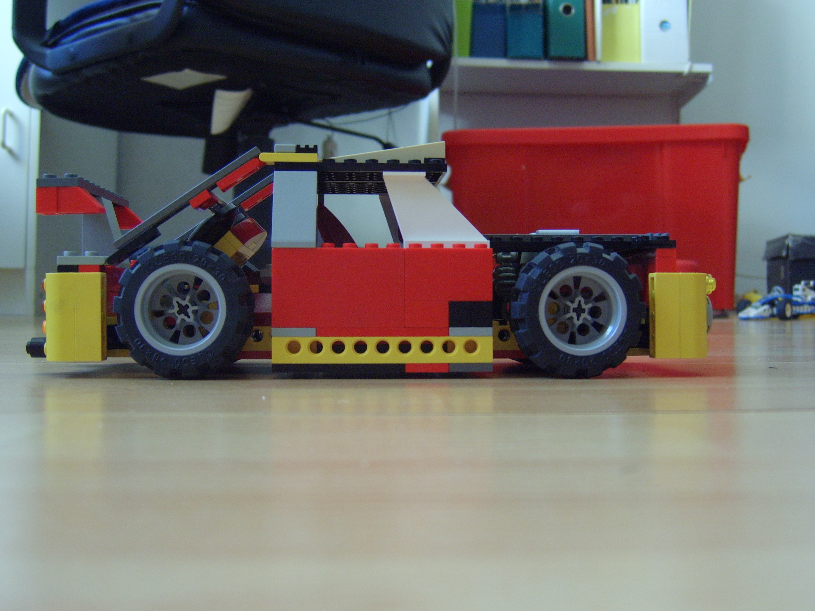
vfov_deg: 44.2
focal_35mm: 32
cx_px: 404
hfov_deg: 56.8
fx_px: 753
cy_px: 308
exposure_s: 1/14
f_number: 2.7
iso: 400
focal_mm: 8.13
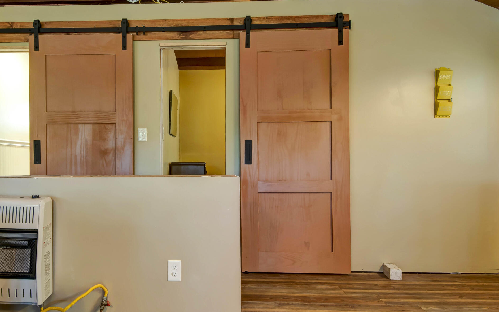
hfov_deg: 69.2
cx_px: 185
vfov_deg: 47.6
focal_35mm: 26
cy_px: 160
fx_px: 354
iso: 400
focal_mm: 16
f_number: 6.7
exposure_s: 1/10
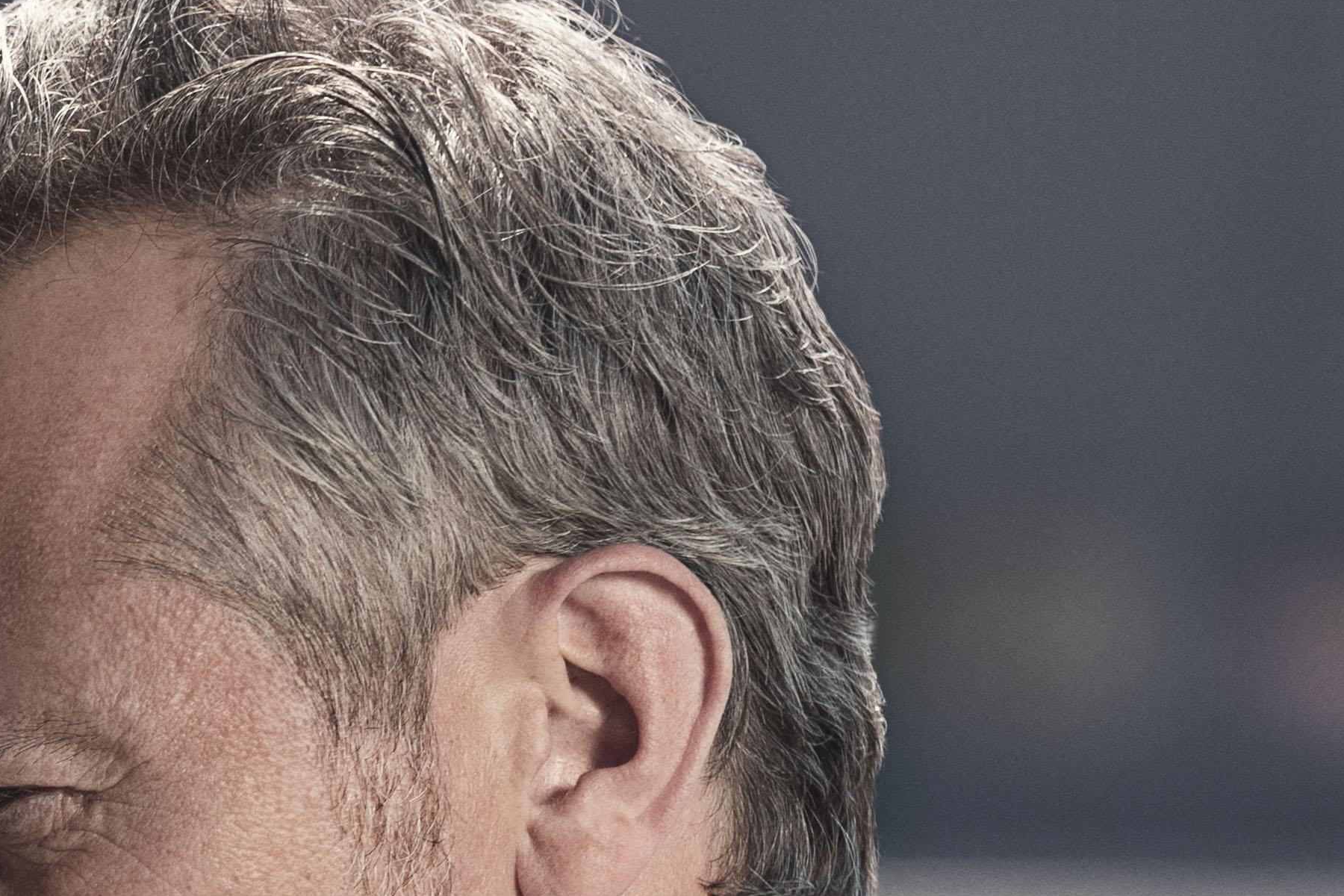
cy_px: 1597
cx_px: -1068
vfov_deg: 1.9
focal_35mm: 711
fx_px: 26542
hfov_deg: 2.9
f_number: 4.5
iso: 100
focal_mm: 155
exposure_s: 1/640
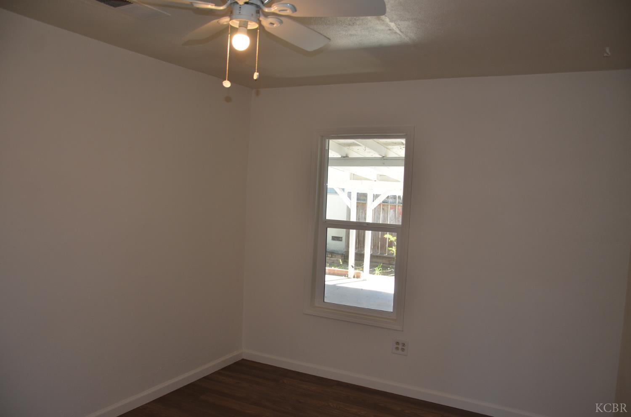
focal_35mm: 27
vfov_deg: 47.7
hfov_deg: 67.5
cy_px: 208
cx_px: 316
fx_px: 472
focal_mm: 18
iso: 400
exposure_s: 1/125
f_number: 3.5
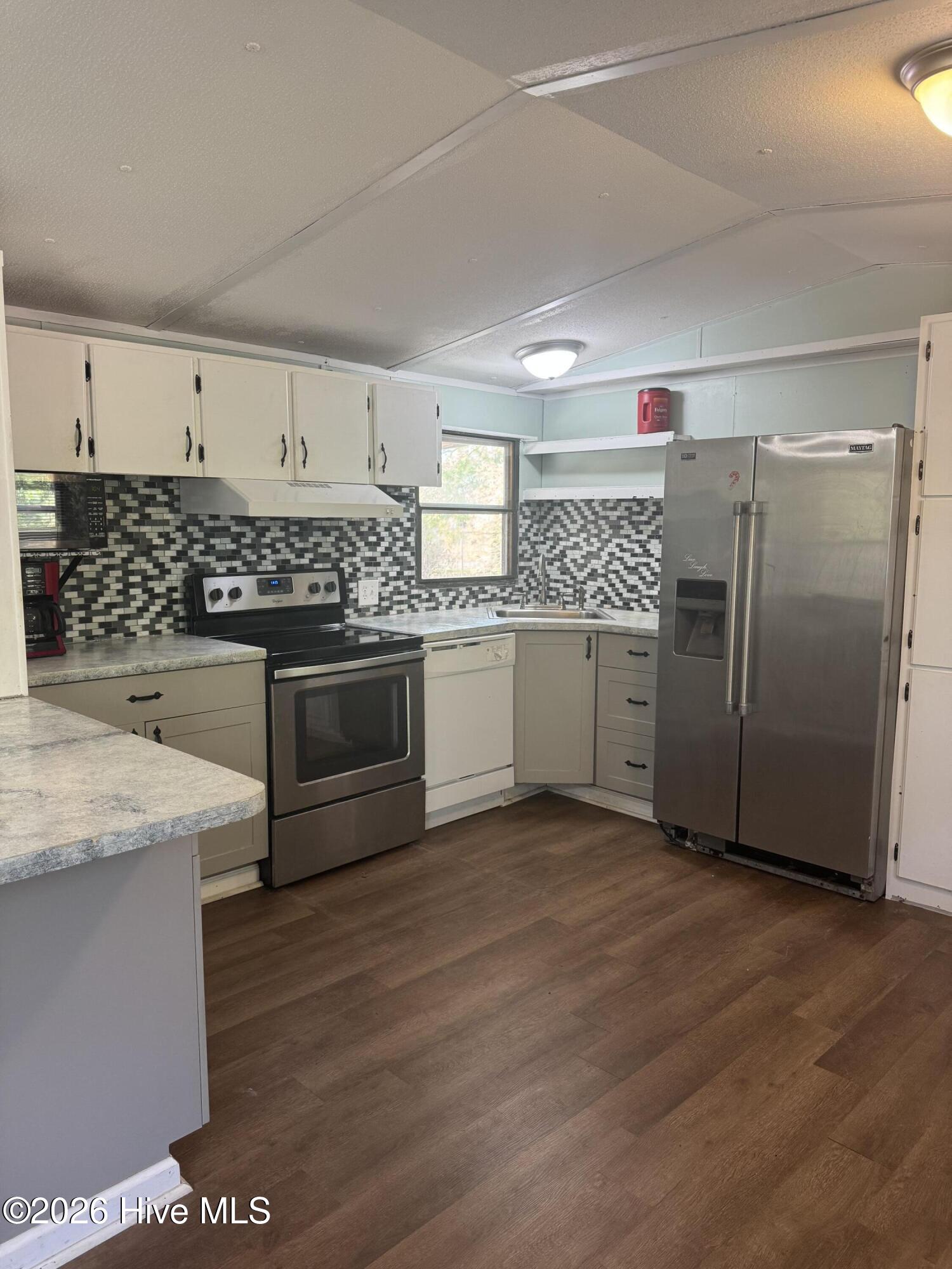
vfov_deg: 71.6
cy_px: 634
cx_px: 476
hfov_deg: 56.8
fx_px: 880
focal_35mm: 24
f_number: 1.78
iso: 200
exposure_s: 1/120
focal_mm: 6.76
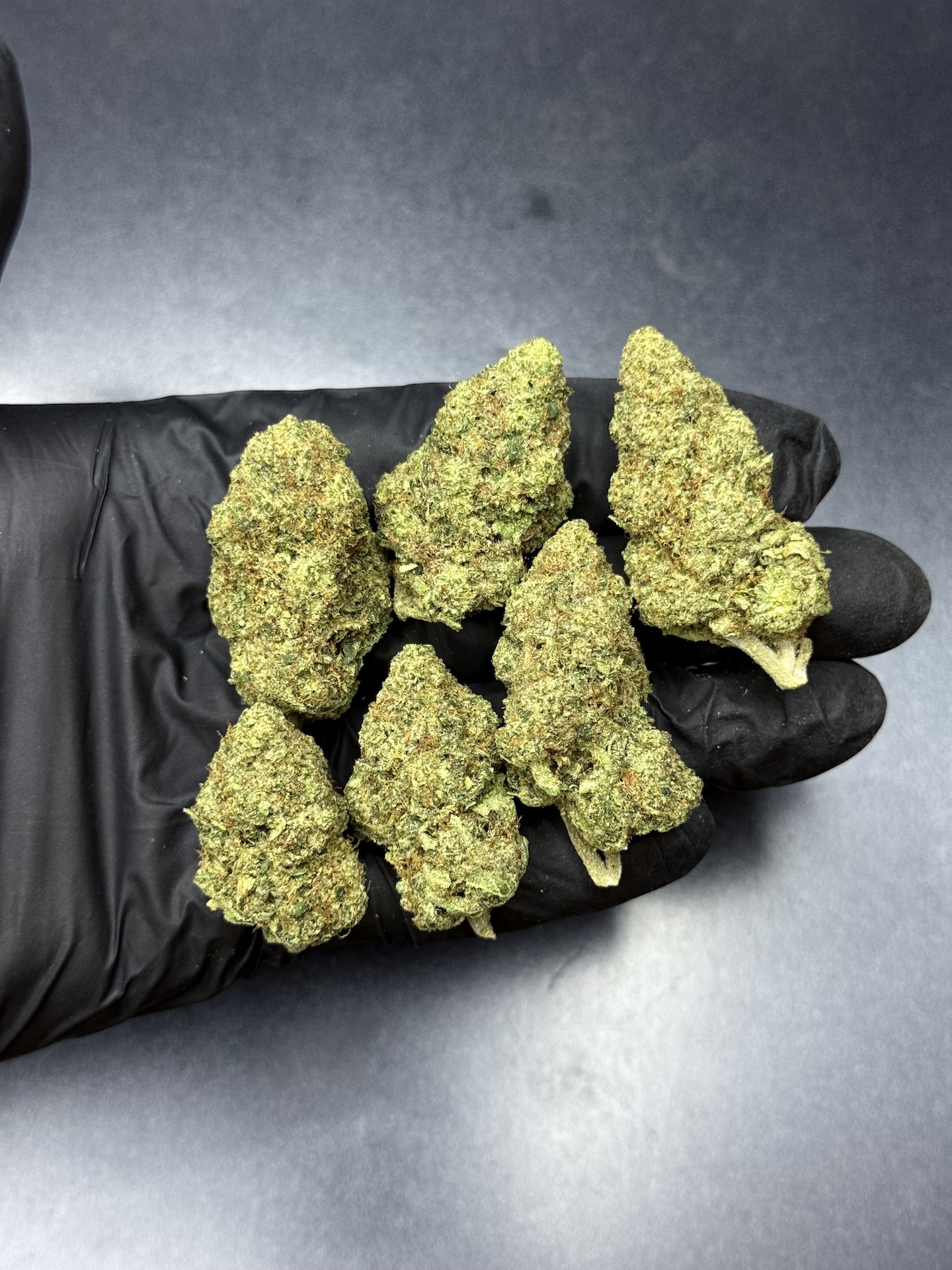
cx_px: 476
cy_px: 635
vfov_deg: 39.7
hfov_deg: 30.3
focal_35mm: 48
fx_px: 1760
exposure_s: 1/50
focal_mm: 6.76
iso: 160
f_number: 1.78
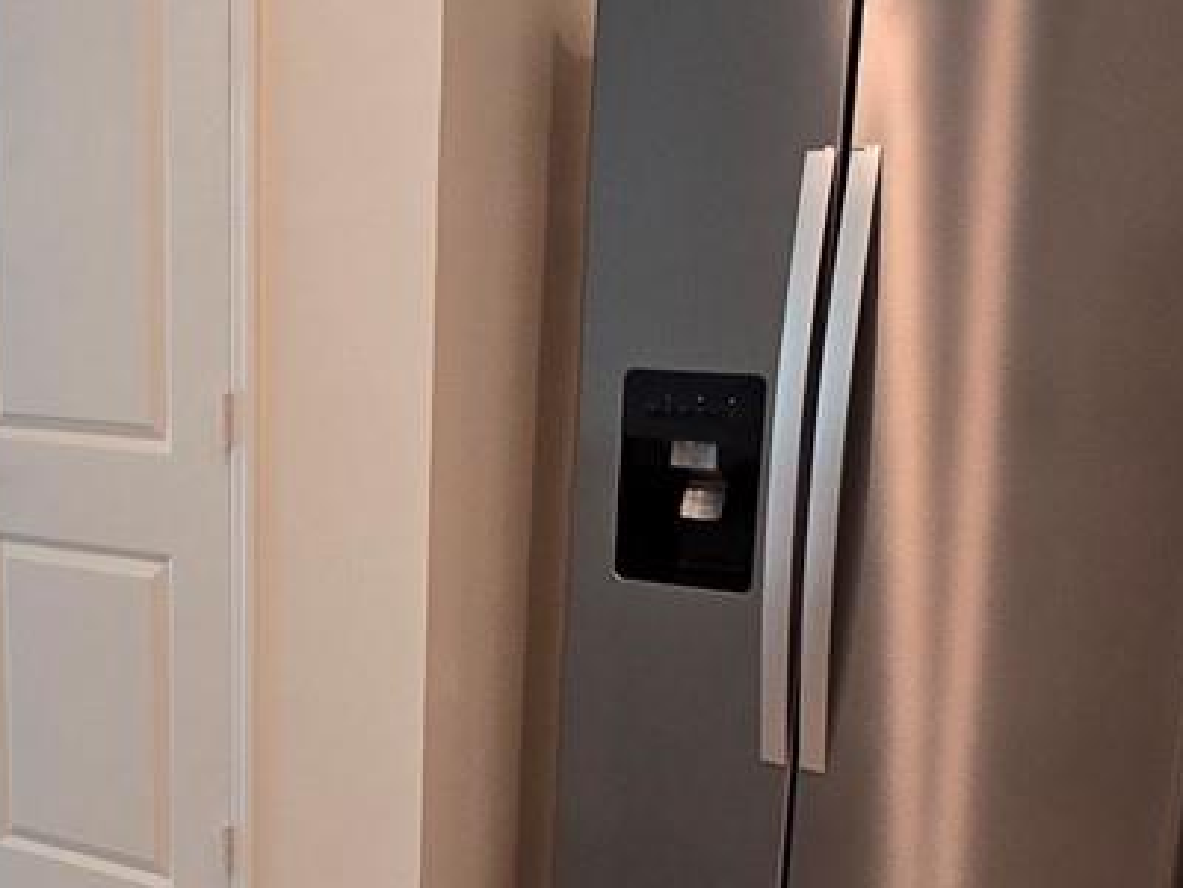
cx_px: 154
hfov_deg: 35.0
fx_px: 1777
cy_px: 725
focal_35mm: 52
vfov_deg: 27.4
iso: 80
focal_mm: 2.2
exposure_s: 1/60
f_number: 2.2
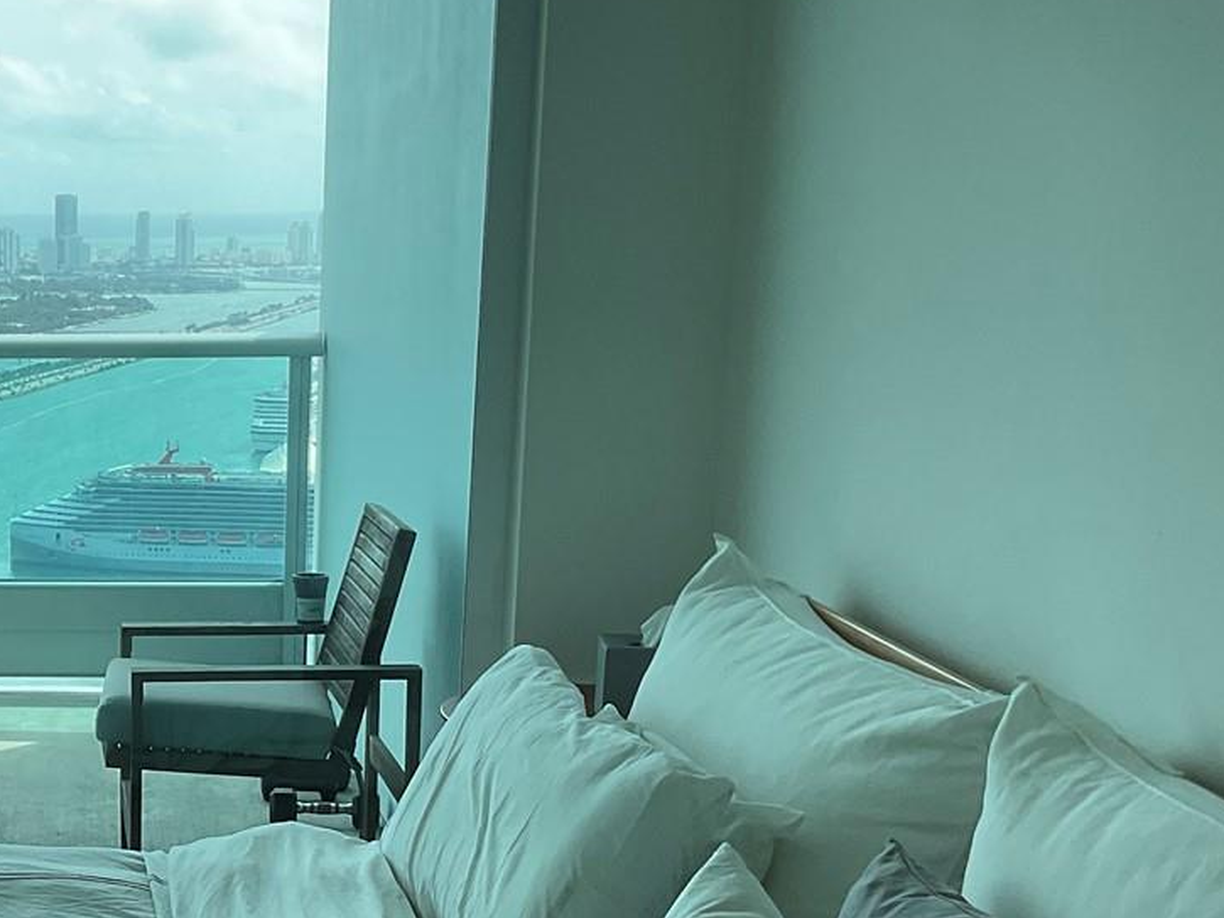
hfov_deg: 28.6
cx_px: 44
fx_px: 2263
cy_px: 746
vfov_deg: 22.6
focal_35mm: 64
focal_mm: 3
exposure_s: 1/586
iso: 16
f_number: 1.8
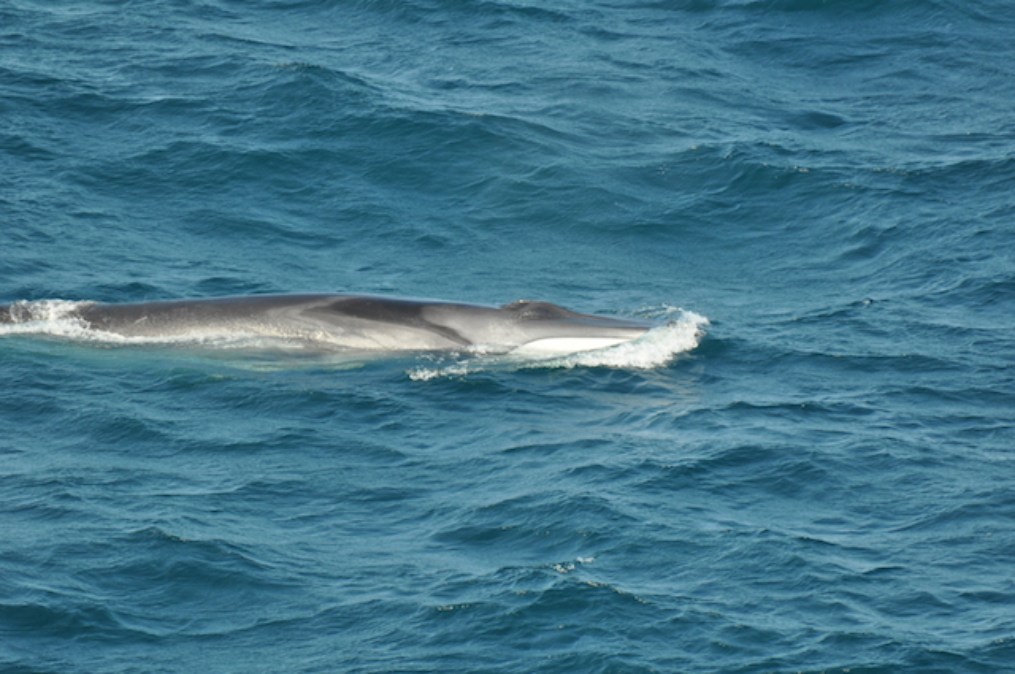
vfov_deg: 3.0
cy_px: 337
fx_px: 12671
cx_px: 508
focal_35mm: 450
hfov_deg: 4.6
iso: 250
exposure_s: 1/500
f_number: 5.6
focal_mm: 300
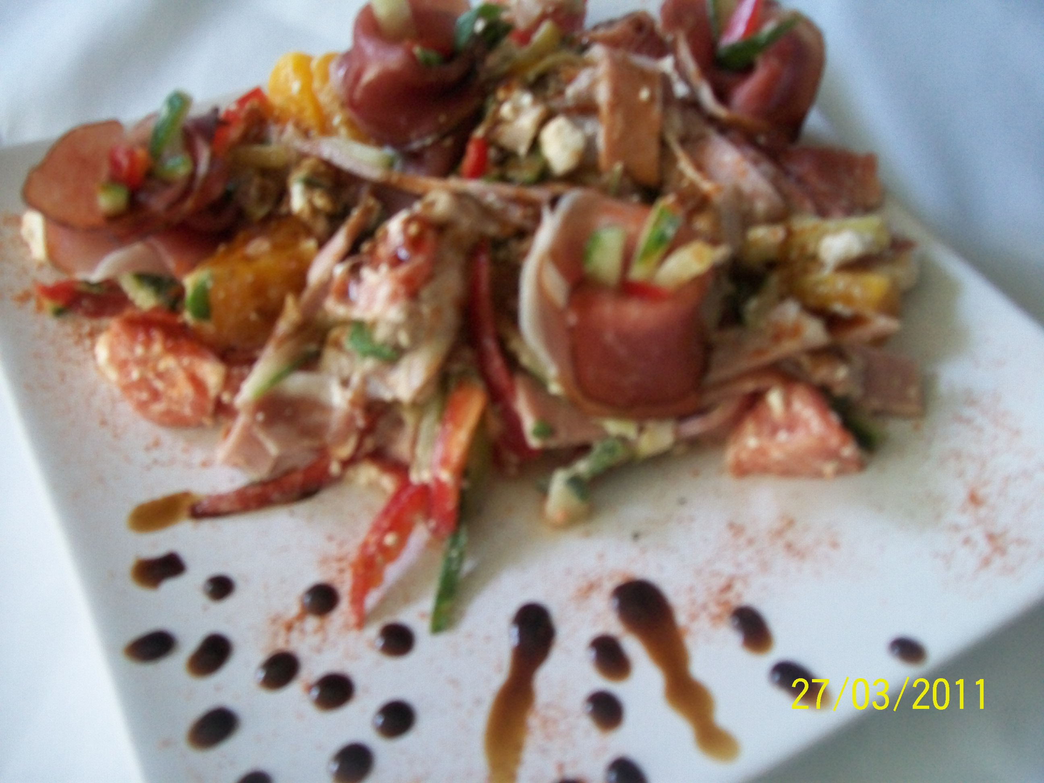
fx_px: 1086
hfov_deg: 51.4
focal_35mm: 36
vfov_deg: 39.7
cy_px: 392
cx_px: 522
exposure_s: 1/15
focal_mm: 6
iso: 160
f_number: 2.7
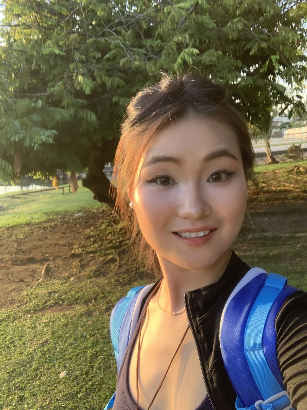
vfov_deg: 56.8
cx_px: 154
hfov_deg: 44.2
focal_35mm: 32
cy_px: 205
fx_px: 378
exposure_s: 1/121
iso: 50
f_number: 2.2
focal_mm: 2.87
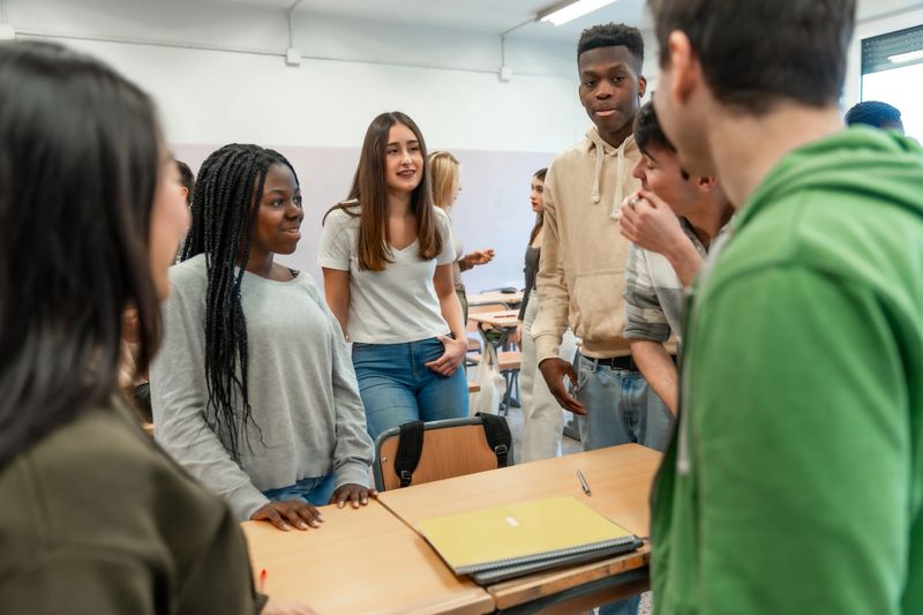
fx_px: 748
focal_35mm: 29
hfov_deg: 63.3
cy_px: 308
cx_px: 462
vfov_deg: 44.7
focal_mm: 29.2
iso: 1000
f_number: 2.8
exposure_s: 1/250
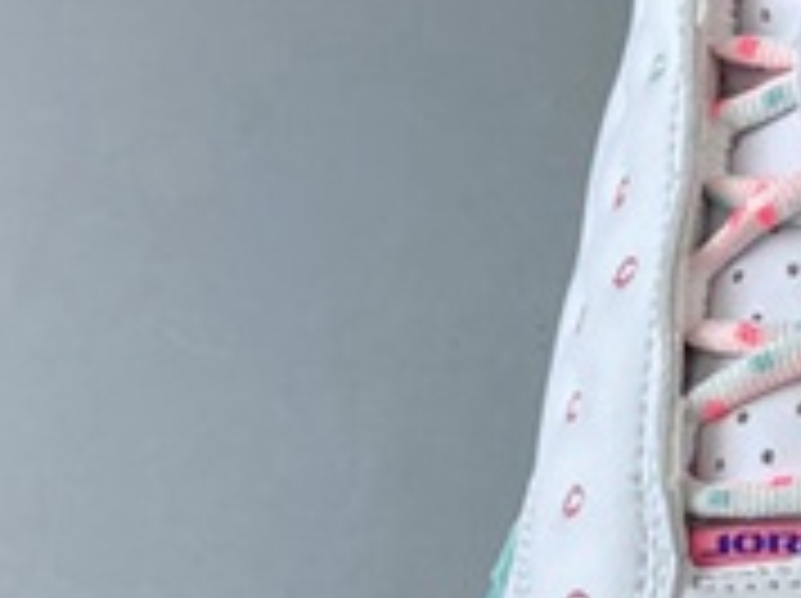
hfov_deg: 14.8
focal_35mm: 117
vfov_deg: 12.6
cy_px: 414
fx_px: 2704
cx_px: 1431
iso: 50
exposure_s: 1/100
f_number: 1.8
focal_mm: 4.25
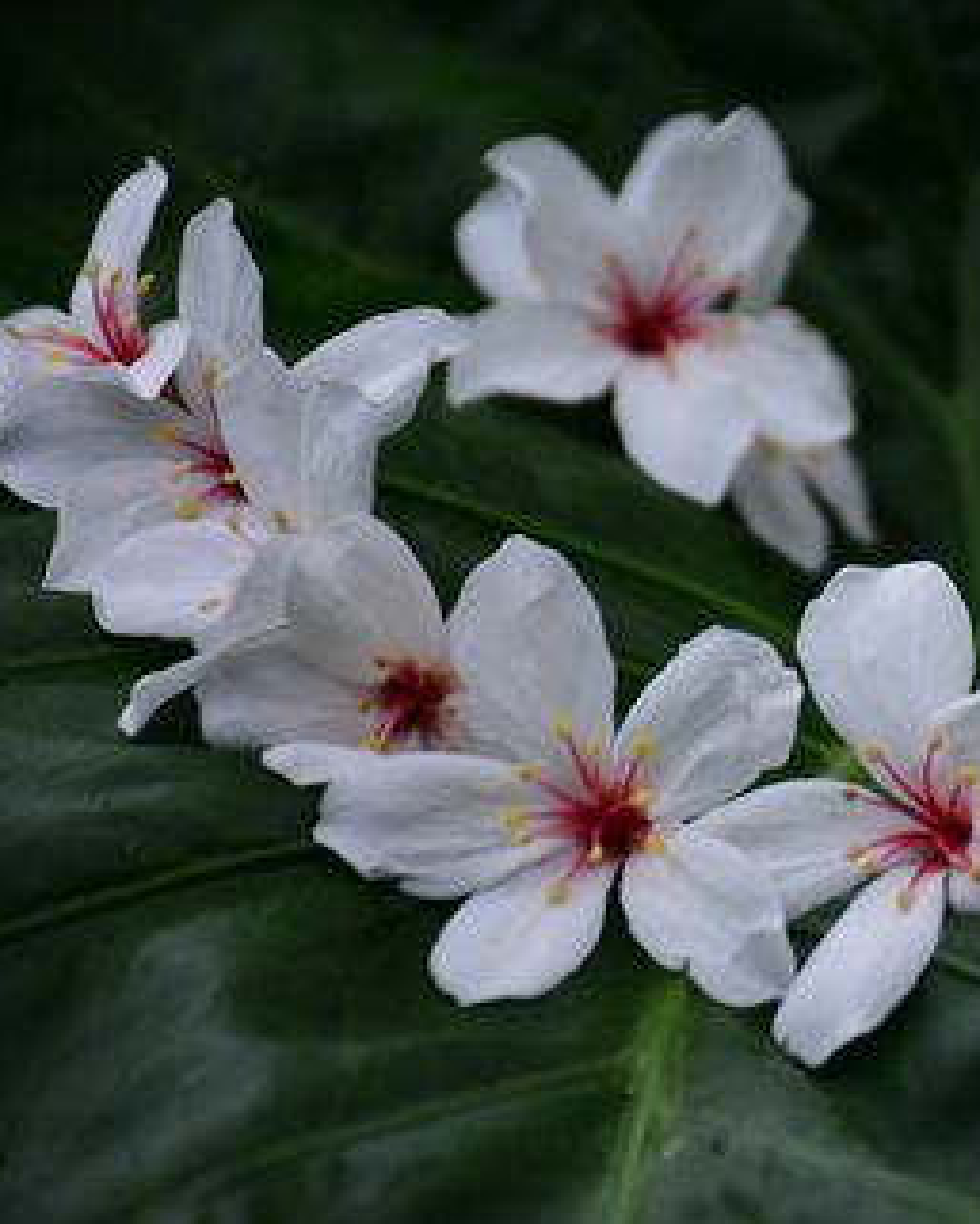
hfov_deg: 5.4
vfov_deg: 6.8
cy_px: 599
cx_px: 946
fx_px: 10328
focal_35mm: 285
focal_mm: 130
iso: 220
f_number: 5.6
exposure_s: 1/200
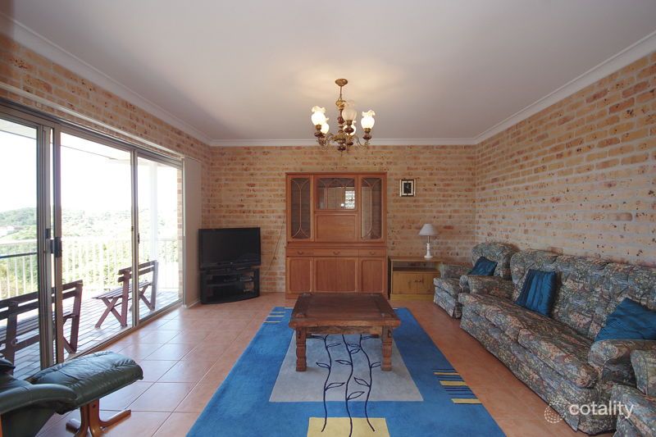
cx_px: 328
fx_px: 273
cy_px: 218
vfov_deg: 77.3
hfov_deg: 100.4
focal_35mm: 15
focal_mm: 10
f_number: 5
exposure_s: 1/180
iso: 1000
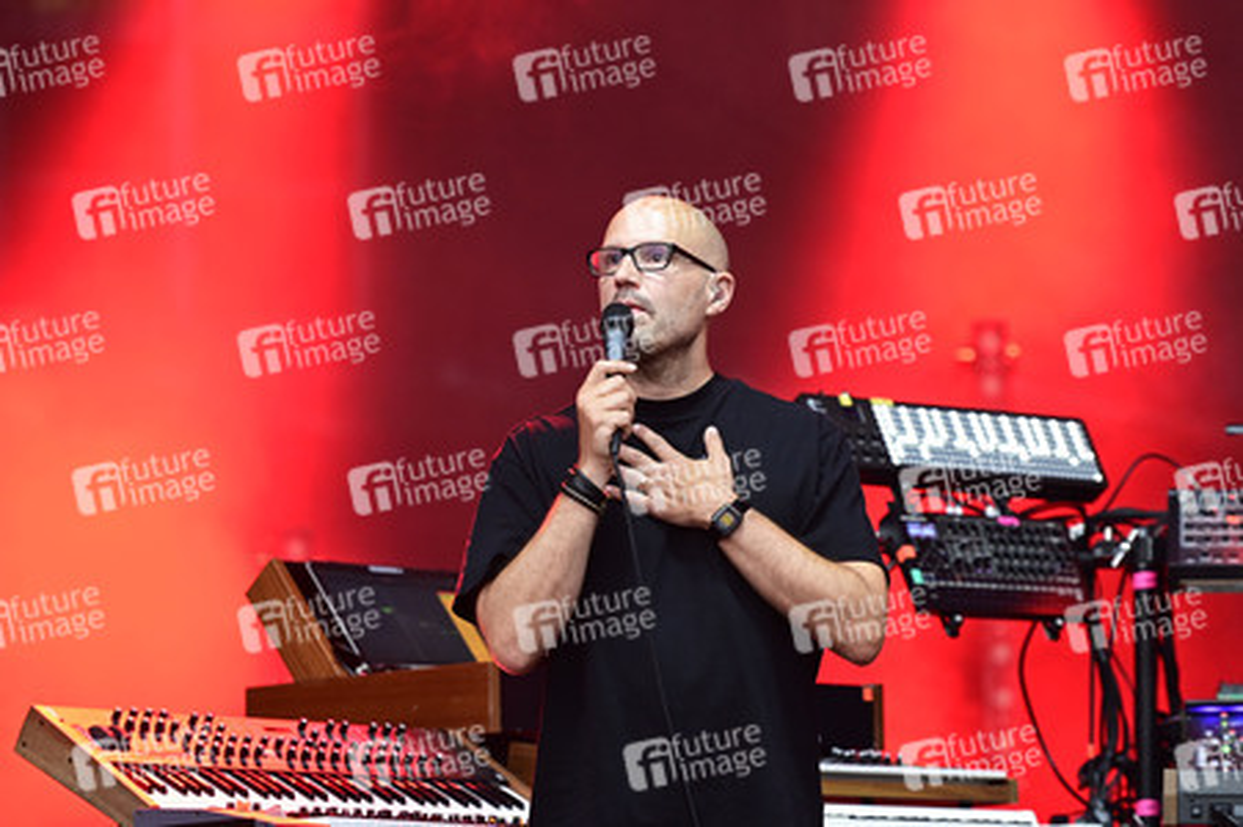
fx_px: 5520
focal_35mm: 160
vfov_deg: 8.6
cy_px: 414
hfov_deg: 12.8
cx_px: 622
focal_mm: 160
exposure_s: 1/250
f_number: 2.8
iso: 1600
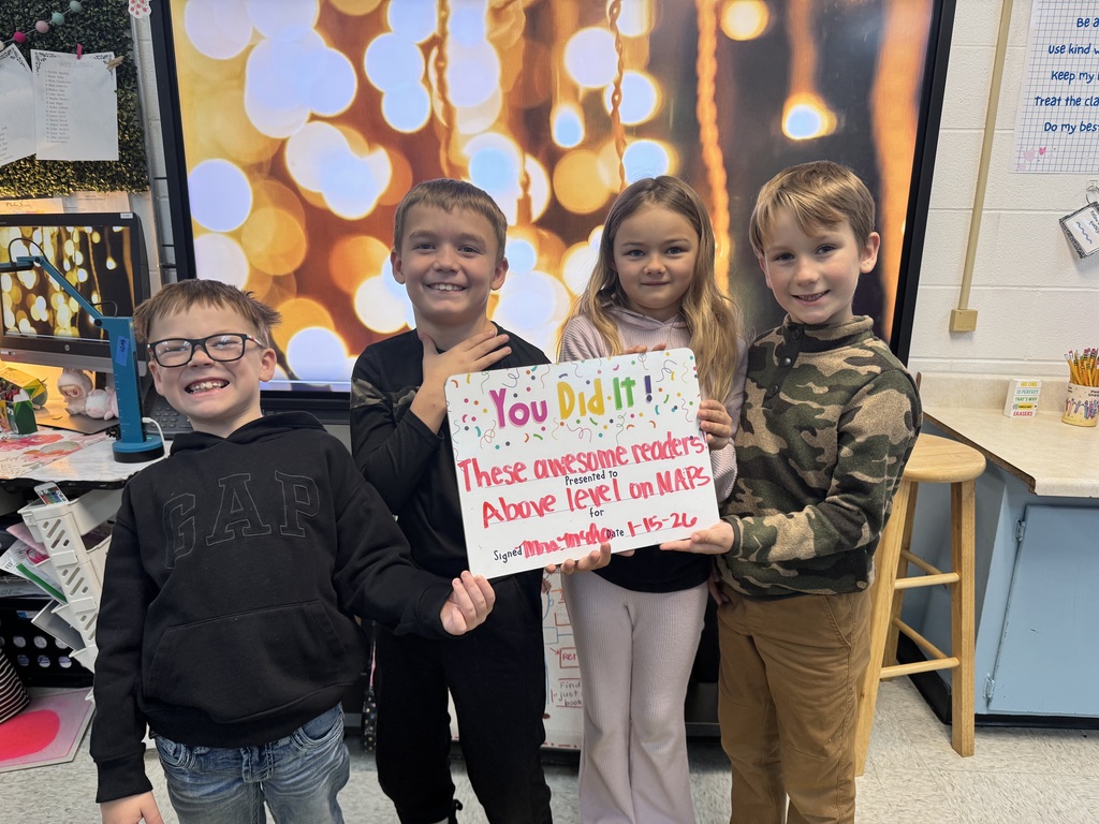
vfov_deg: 56.8
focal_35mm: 24
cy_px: 412
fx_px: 762
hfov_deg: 71.6
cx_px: 550
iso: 125
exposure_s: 1/60
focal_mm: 6.76
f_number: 1.78
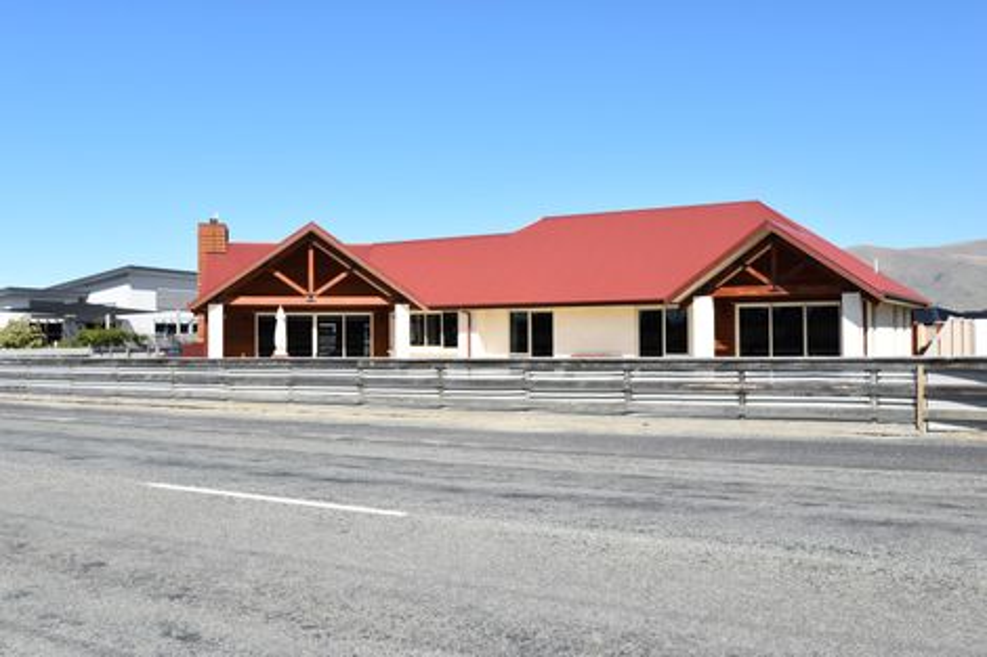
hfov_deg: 59.5
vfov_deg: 41.7
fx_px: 863
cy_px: 328
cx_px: 494
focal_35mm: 32
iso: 200
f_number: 10
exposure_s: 1/400
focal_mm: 21
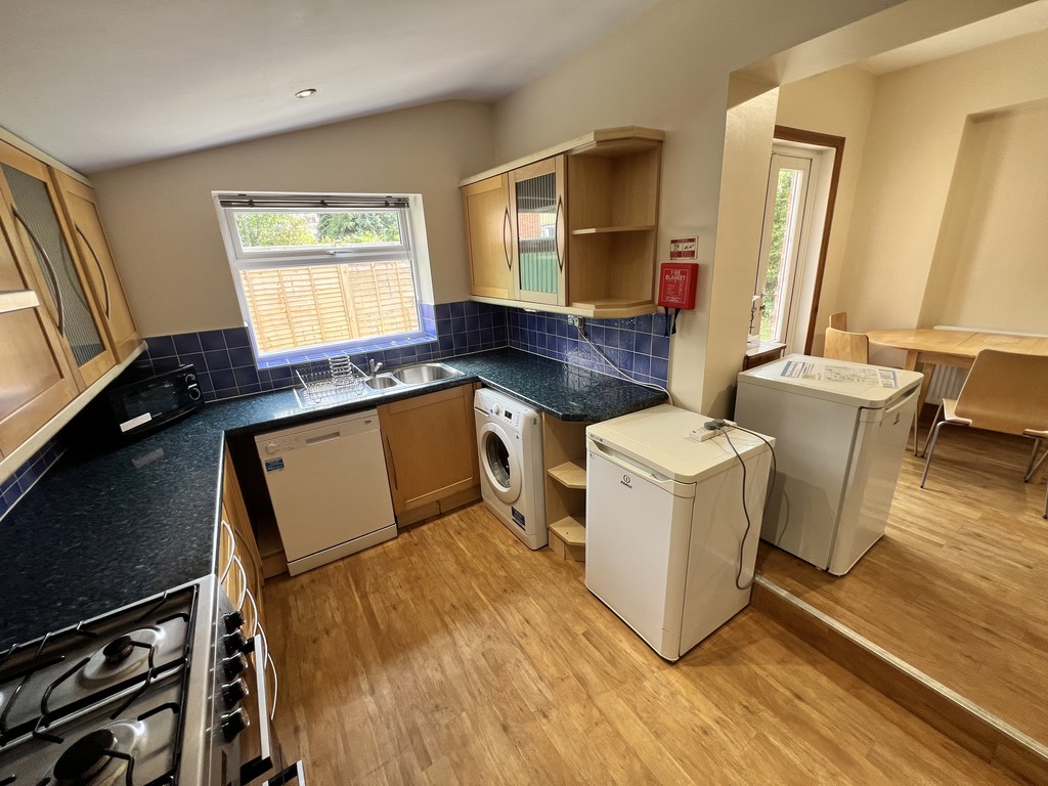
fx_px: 394
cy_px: 393
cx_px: 524
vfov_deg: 89.9
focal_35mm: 13
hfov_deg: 106.2
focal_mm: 1.57
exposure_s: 1/99
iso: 80
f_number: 1.8
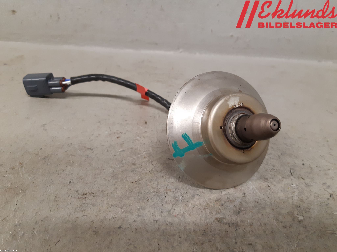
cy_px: 126
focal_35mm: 26
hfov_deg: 67.3
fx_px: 253
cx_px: 168
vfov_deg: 53.1
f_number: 1.7
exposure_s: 1/50
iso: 200
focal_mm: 3.93
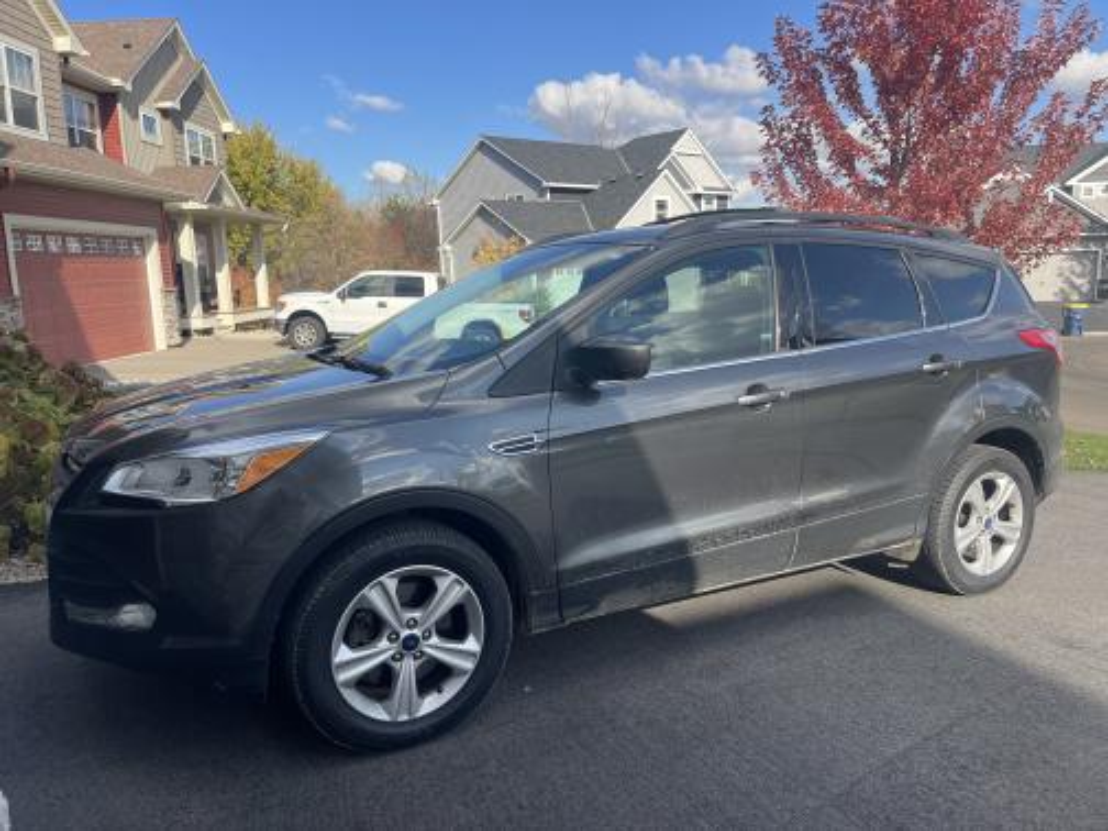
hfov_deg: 69.4
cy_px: 416
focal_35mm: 25
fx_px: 800
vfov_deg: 54.9
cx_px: 554
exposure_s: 1/1715
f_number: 1.6
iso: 32
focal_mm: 5.1
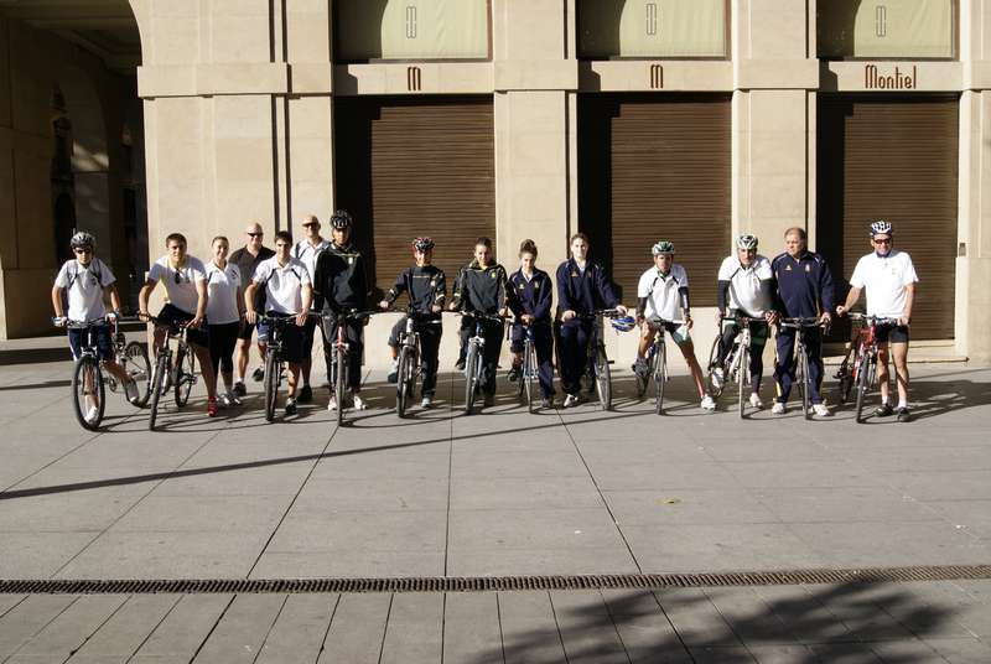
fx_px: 910
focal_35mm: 33
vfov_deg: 40.1
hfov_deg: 57.2
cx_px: 496
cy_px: 332
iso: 100
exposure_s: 1/160
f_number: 11
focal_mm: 22
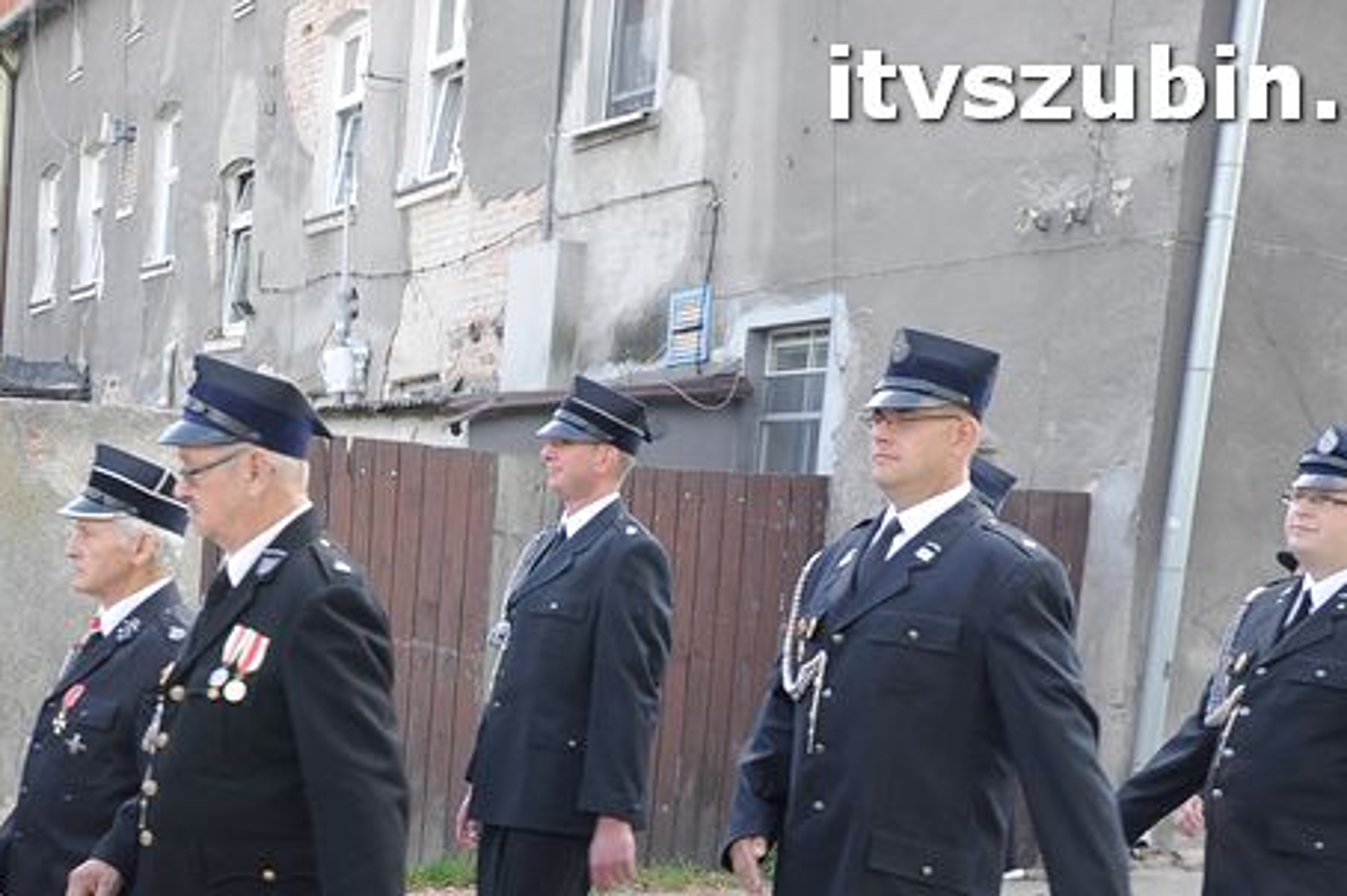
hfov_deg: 32.9
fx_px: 2204
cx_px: 234
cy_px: 832
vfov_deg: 22.3
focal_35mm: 59
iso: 400
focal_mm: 21
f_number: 6.3
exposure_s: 1/160
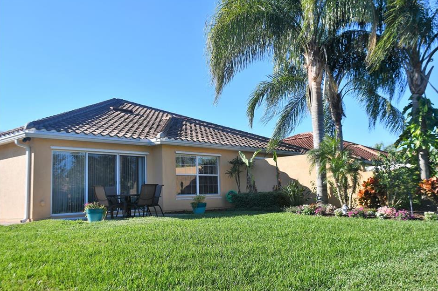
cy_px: 139
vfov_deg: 36.8
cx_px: 237
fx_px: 438
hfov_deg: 53.1
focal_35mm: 36
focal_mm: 22
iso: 100
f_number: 8
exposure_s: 1/250
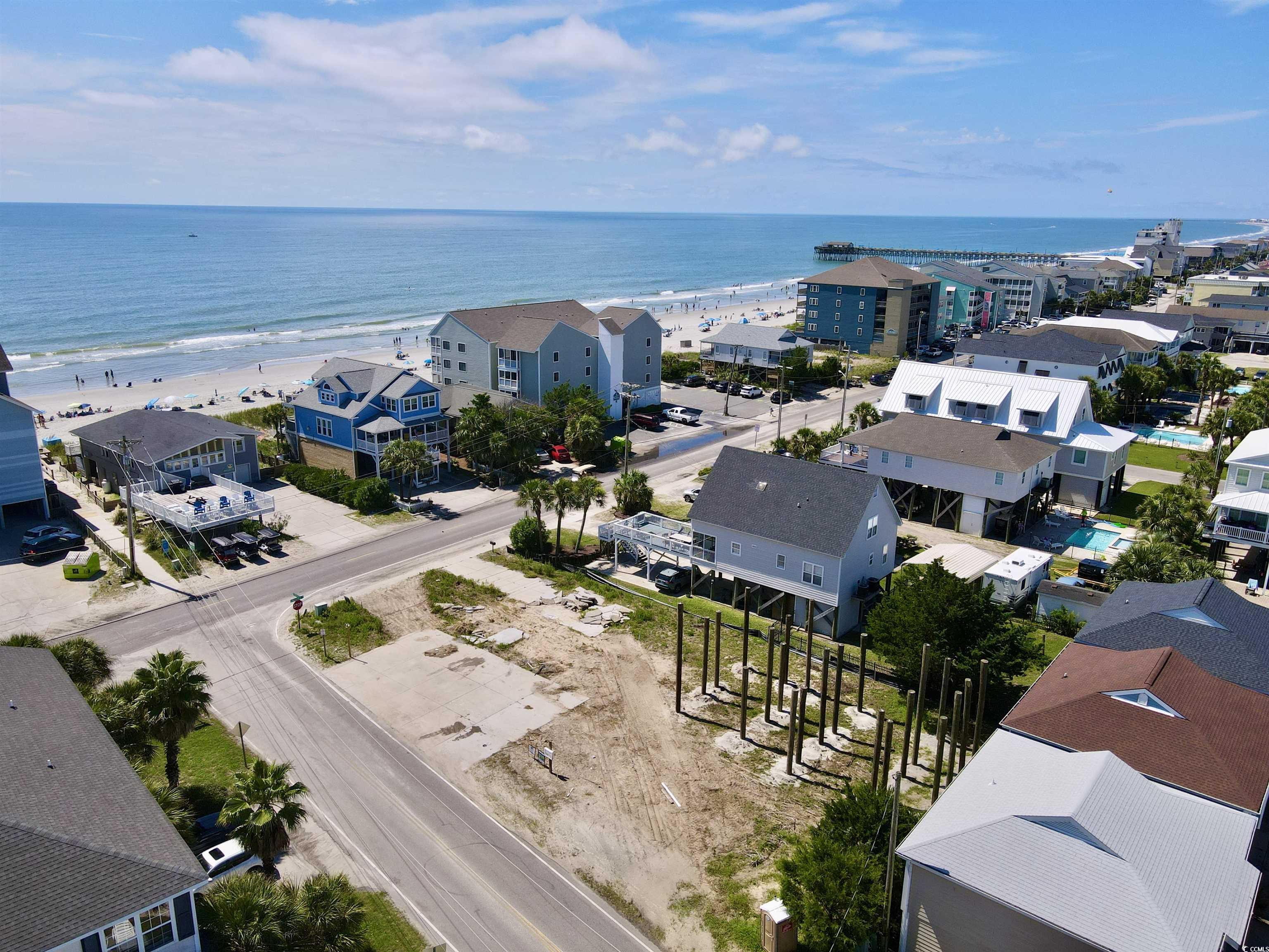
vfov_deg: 56.8
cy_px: 476
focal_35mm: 24
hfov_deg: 71.6
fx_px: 880
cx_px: 634
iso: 100
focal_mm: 4.5
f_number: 2.8
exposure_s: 1/1000
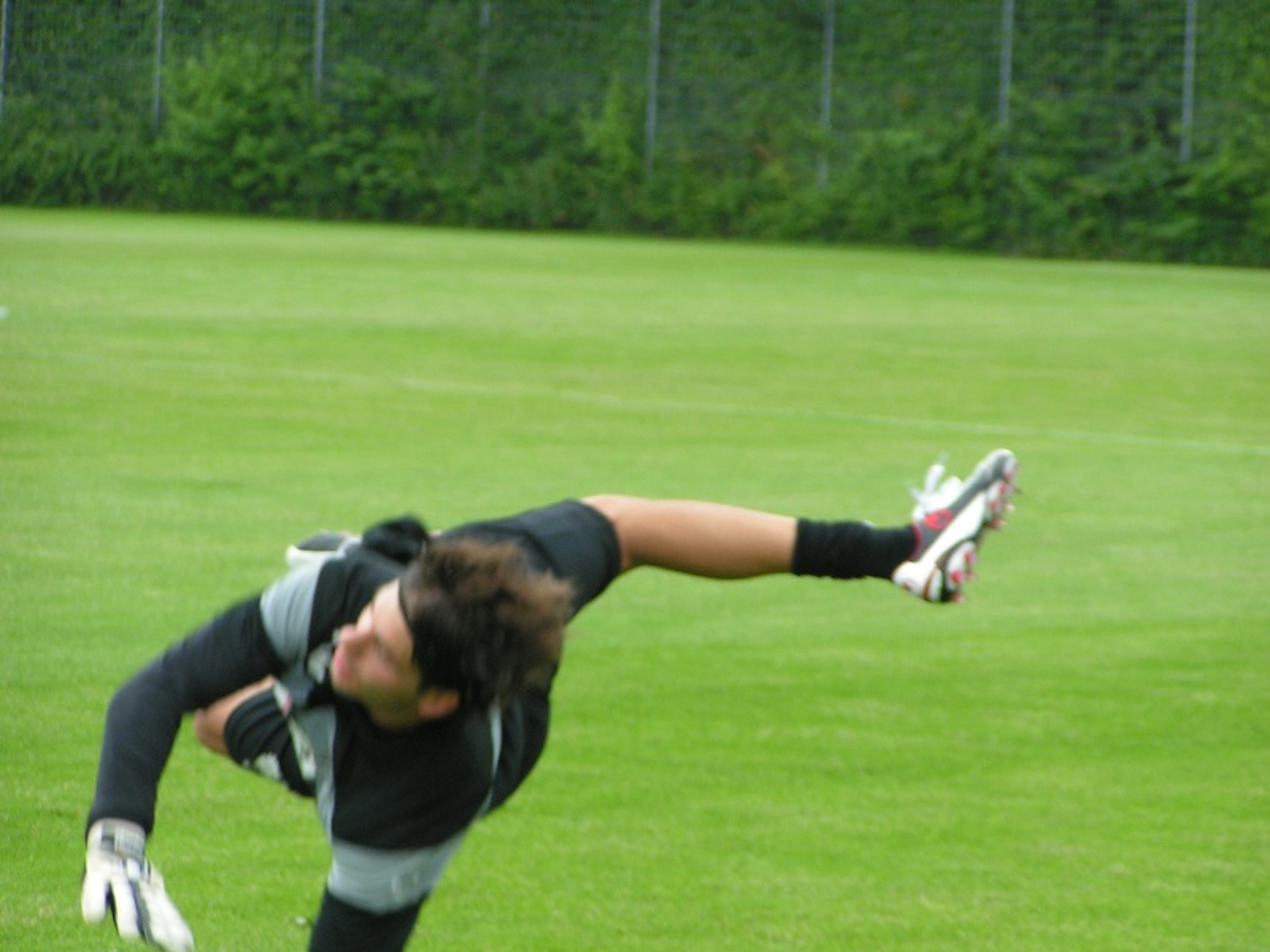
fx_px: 7558
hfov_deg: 9.6
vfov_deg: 7.2
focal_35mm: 206
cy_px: 476
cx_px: 635
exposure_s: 1/250
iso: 80
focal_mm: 31.5
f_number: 3.5
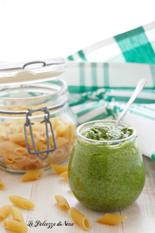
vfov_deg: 29.3
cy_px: 116
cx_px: 78
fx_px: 446
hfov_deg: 19.7
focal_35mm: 69
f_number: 5.3
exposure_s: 1/15
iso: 800
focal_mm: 46
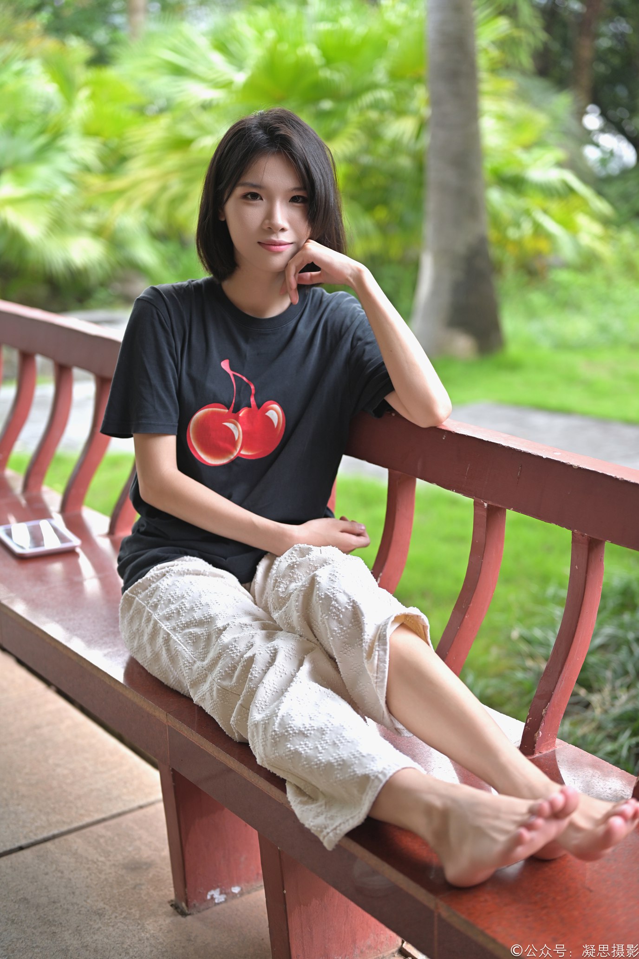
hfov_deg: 27.0
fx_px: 1331
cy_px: 480
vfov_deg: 39.6
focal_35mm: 50
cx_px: 320
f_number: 2.2
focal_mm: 50
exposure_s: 1/100
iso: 250
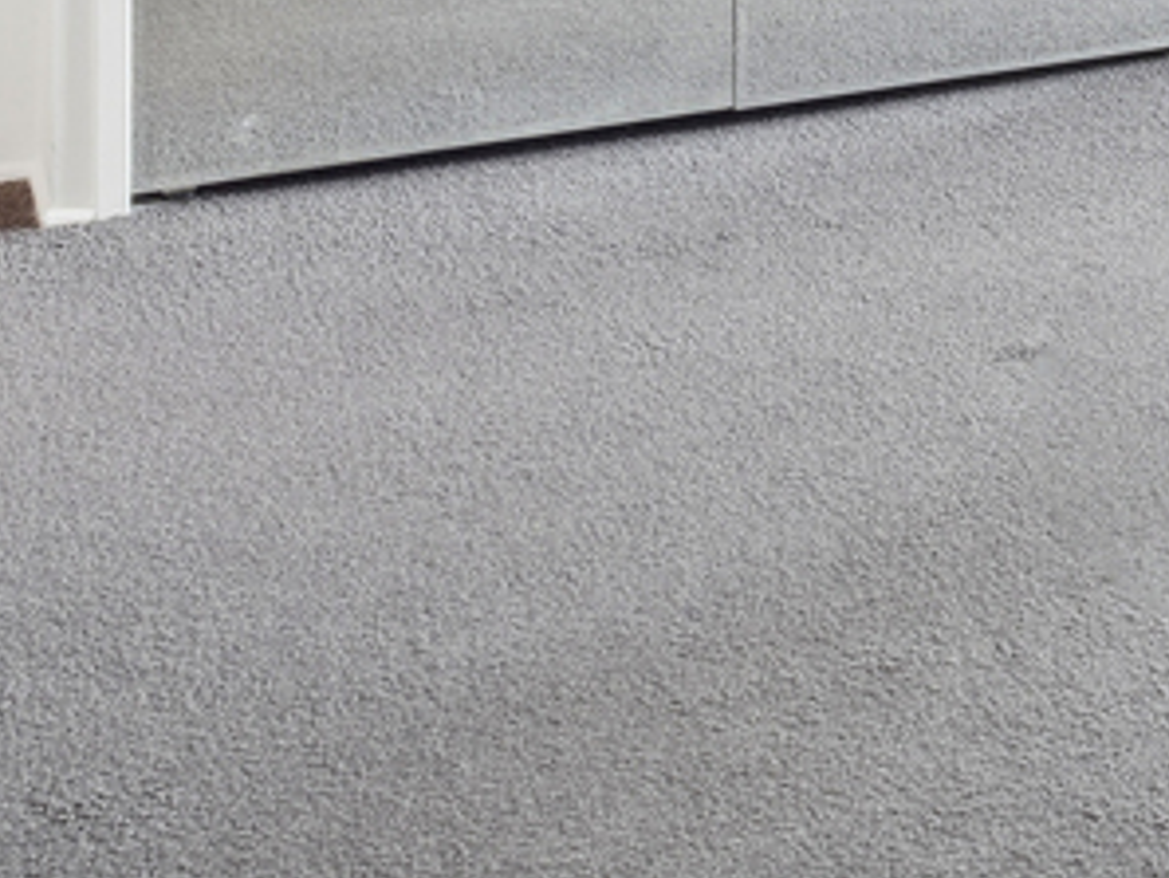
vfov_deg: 15.5
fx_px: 2838
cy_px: -630
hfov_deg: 20.2
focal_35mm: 84
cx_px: 1736
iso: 320
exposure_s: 1/10
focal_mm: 16
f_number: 8
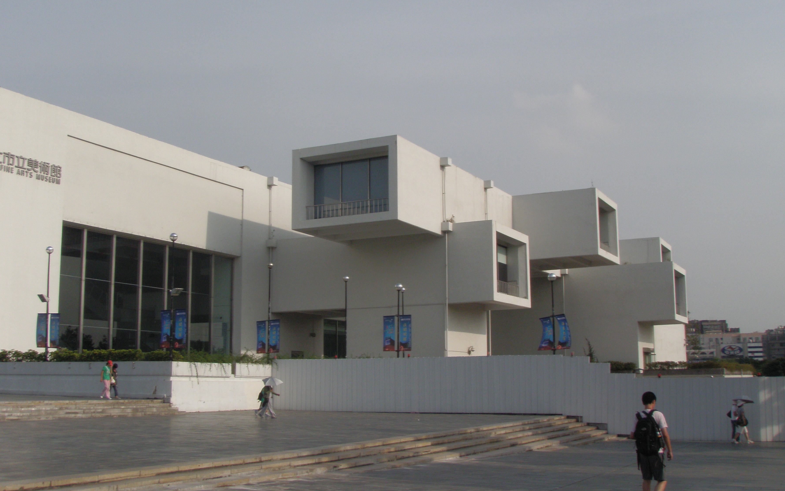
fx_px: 877
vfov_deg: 31.2
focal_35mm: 41
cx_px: 391
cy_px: 240
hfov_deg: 48.2
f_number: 5.6
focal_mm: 6.7
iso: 80
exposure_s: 1/640
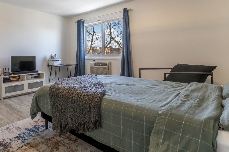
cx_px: 56
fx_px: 140
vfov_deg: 56.0
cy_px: 51
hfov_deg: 72.8
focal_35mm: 22
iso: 640
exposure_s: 1/80
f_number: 7.1
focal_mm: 14
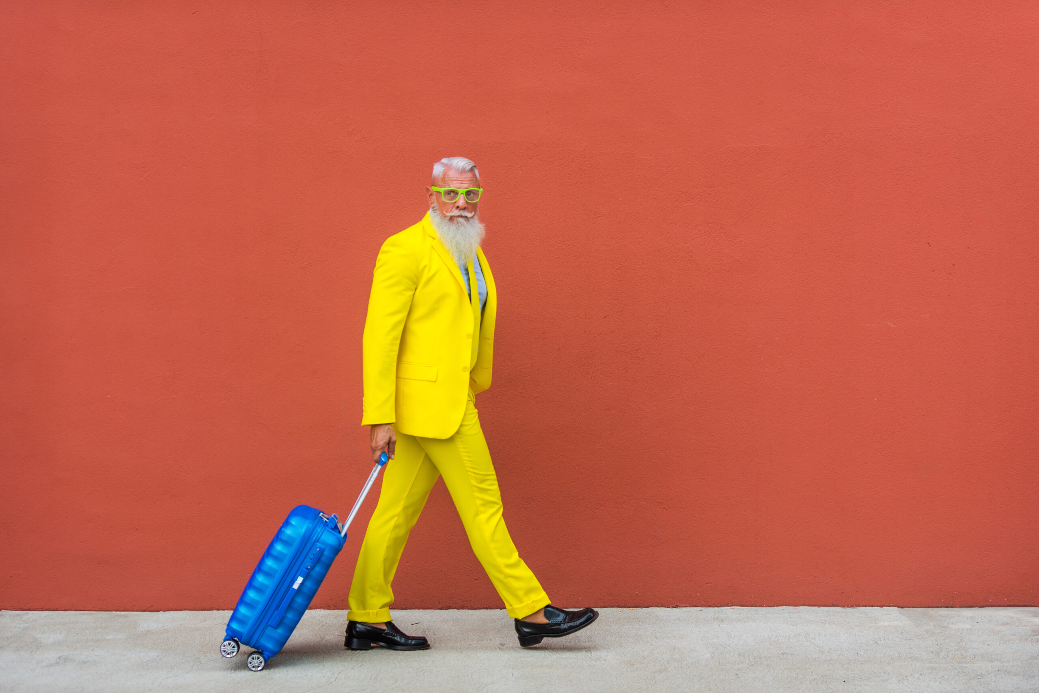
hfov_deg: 28.8
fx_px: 2021
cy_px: 346
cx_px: 520
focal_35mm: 70
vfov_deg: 19.5
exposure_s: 1/640
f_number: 2.8
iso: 320
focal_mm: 70
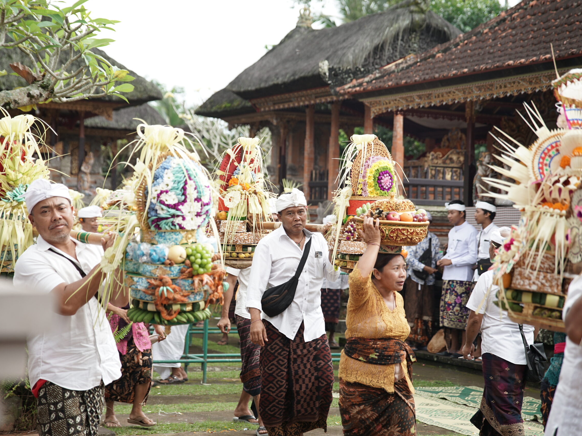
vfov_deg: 19.4
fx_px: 1278
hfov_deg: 25.7
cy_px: 217
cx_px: 299
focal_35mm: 76
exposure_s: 1/500
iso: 200
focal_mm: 70
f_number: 3.5
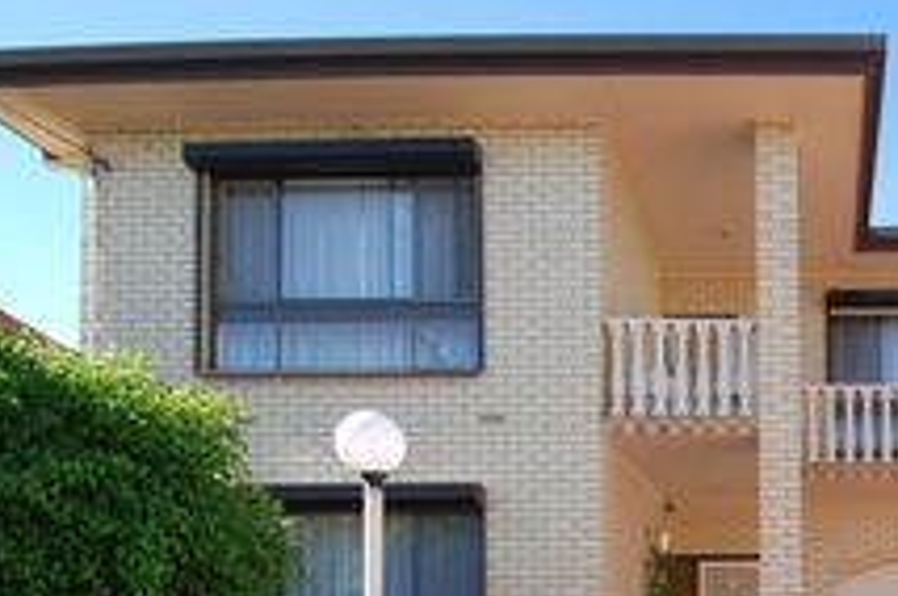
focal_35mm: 33
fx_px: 822
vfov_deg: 34.9
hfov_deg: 49.8
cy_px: 636
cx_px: 835
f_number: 5.6
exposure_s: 1/125
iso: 100
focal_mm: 10
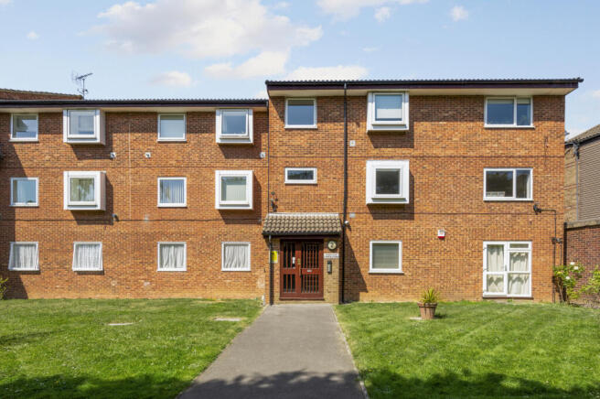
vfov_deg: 81.1
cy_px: 200
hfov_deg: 104.3
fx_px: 233
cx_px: 300
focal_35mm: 14
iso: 200
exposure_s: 1/320
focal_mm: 14
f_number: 8
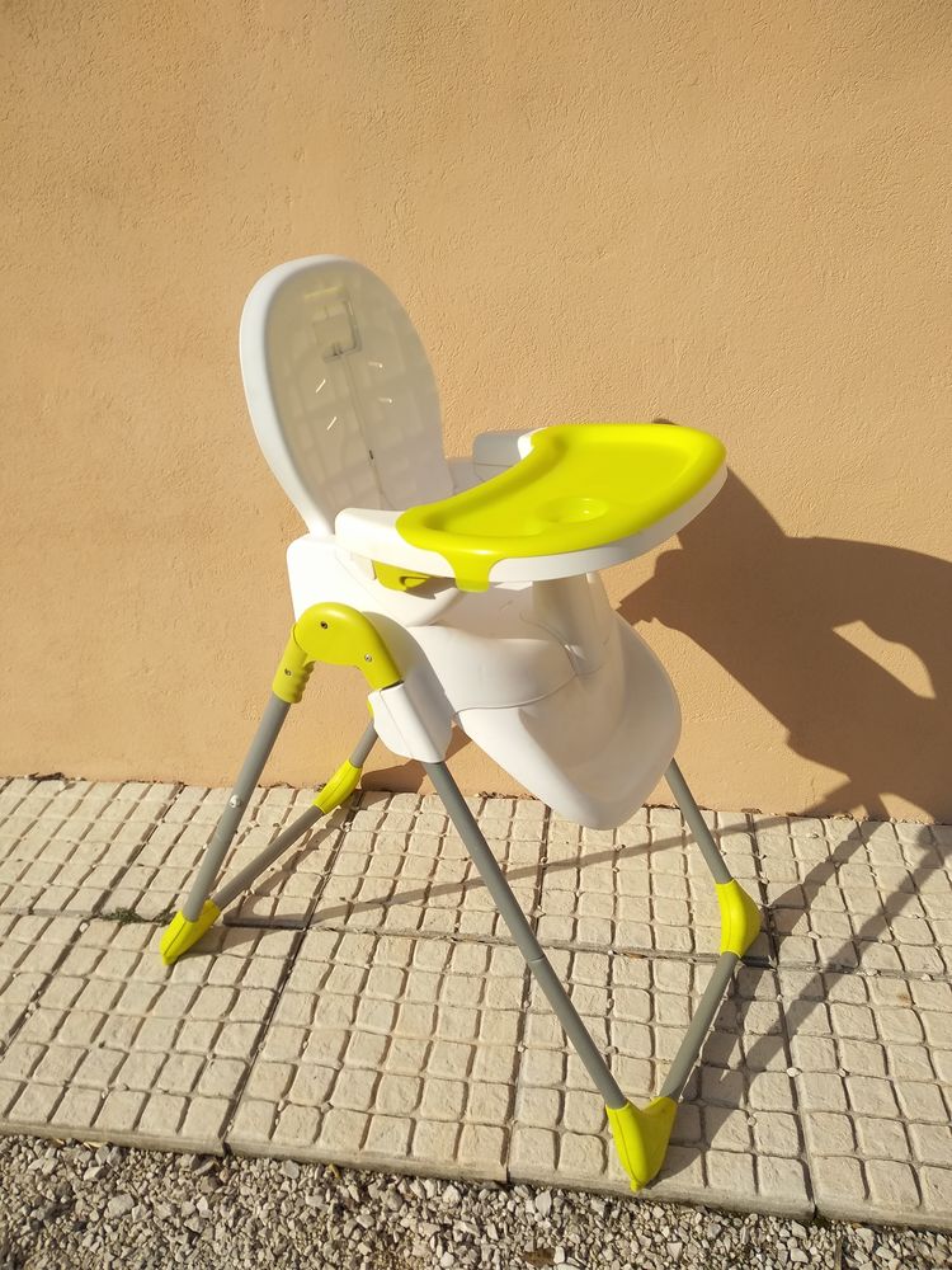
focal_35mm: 26
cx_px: 476
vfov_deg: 67.3
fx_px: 953
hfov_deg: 53.1
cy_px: 635
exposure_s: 1/2233
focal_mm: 3.82
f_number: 2.2
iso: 100
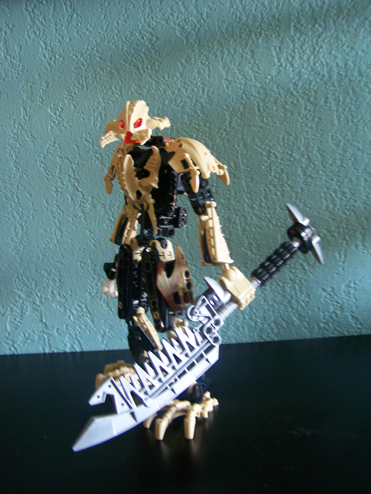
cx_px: 186
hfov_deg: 37.8
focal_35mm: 38
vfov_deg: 48.9
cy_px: 247
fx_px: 542
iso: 160
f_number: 2.8
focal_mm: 6.3
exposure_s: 1/10
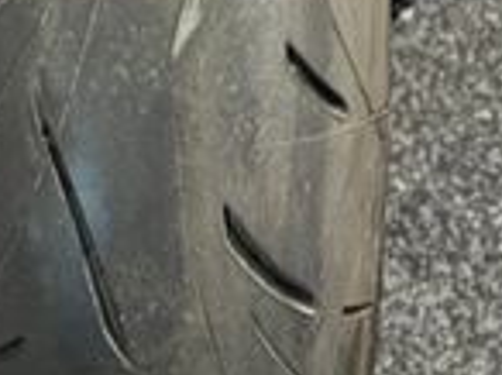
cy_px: -327
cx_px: 168
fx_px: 1651
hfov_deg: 17.3
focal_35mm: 114
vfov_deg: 11.8
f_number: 1.6
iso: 400
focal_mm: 5.1
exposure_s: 1/33
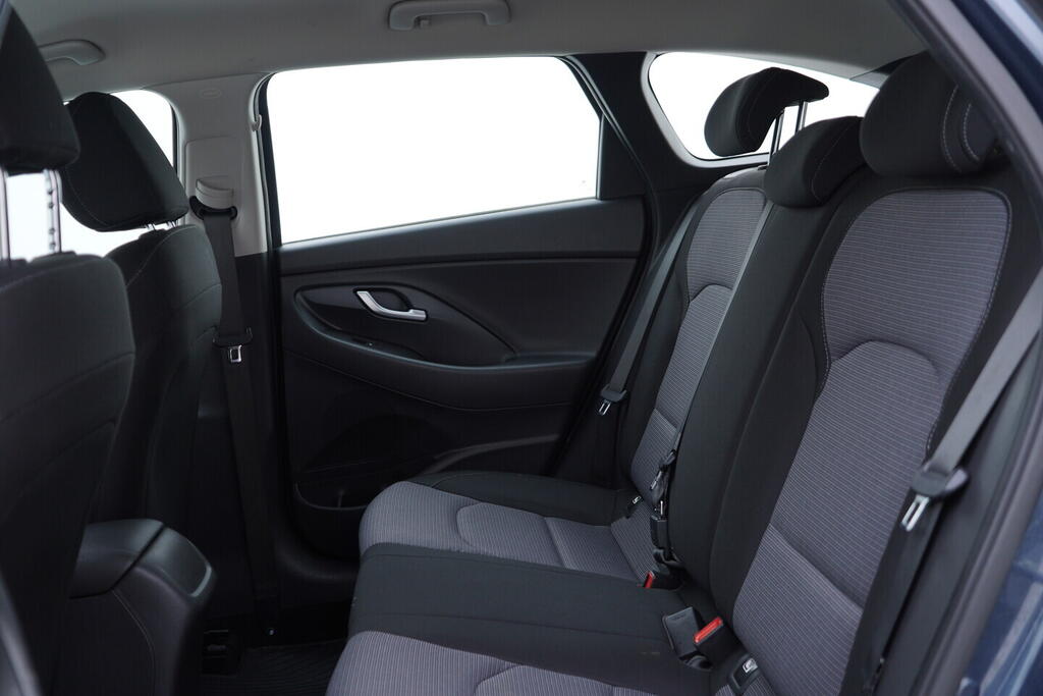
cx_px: 522
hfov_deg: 53.1
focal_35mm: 36
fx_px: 1043
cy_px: 348
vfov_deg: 36.9
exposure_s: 1/40
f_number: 2.8
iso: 160
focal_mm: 24
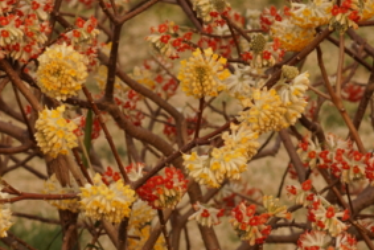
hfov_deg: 6.5
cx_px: 75
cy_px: 107
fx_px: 3305
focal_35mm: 318
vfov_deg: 4.3
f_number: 10
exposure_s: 1/160
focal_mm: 100
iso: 400
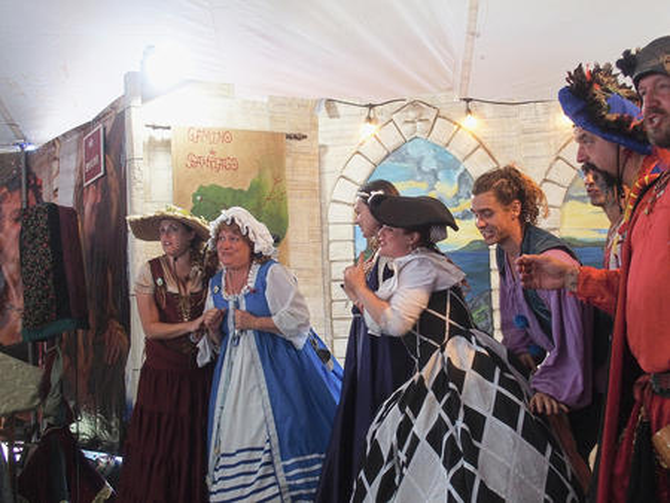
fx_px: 968
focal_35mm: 50
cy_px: 252
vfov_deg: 29.1
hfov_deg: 38.2
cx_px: 335
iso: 640
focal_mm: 10.8
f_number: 2.8
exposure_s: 1/50
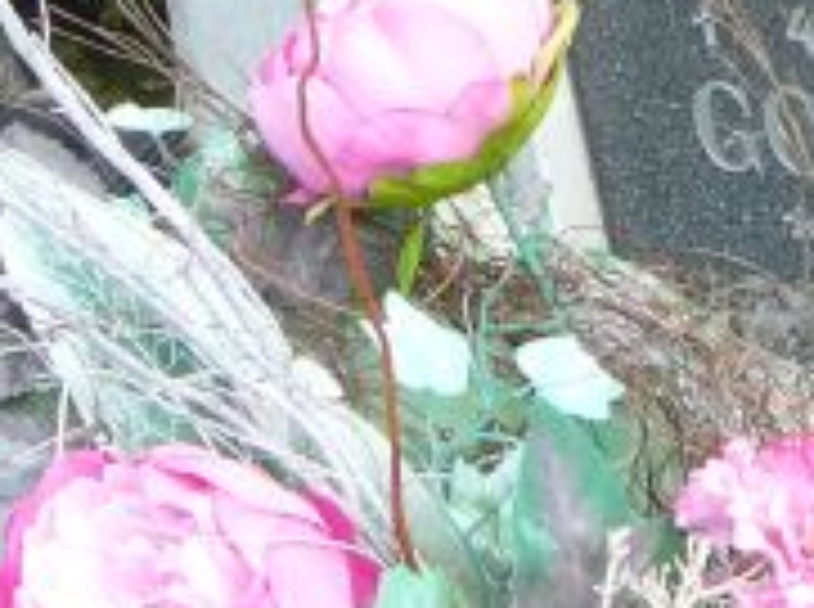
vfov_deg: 11.7
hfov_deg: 14.9
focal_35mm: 124
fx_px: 2910
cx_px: 1201
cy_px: -135
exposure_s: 1/400
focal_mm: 5.2
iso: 80
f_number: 2.8
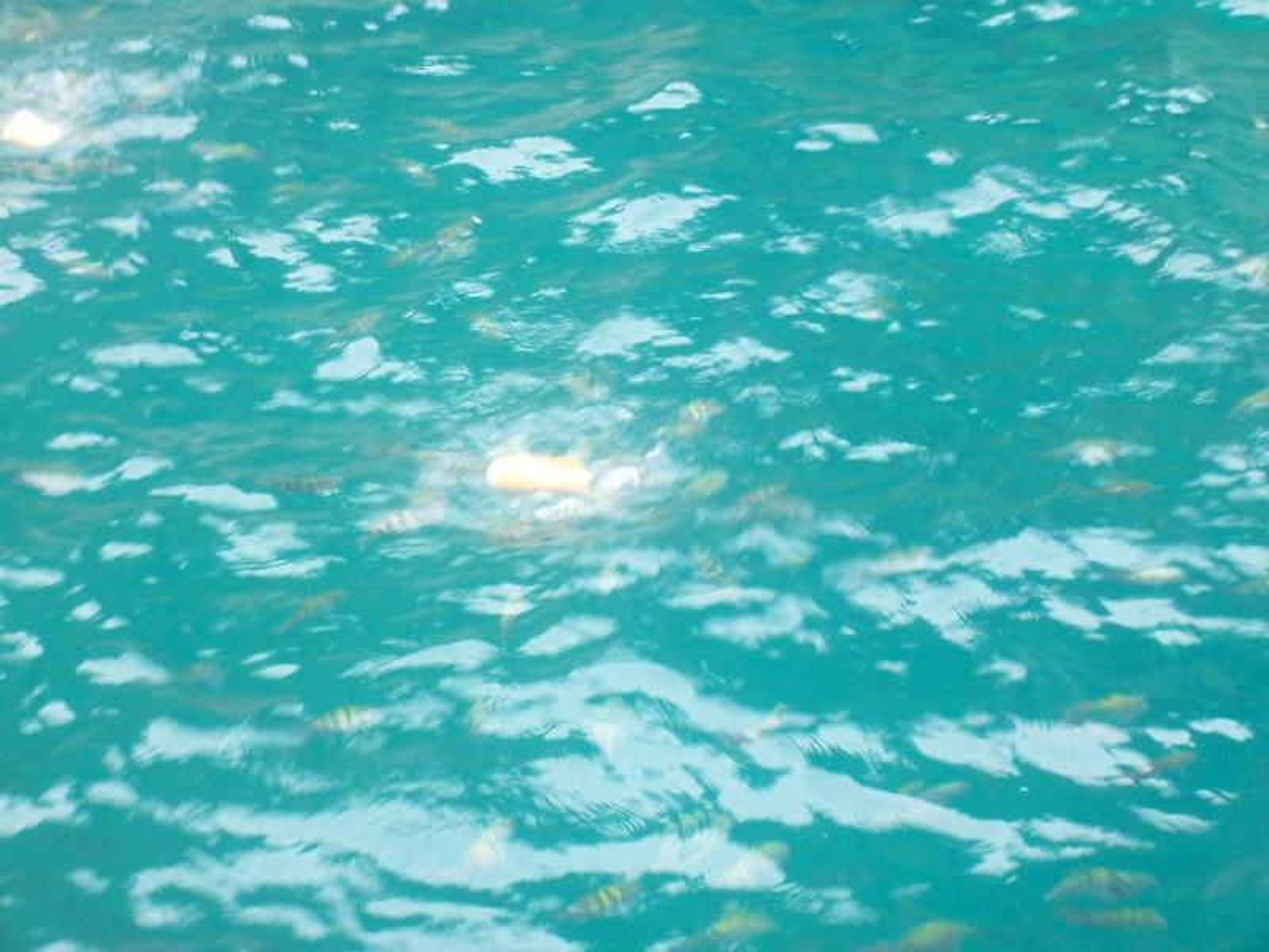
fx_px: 3739
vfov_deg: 14.5
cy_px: 476
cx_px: 634
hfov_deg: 19.3
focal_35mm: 102
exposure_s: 1/30
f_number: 4.6
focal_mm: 16.8
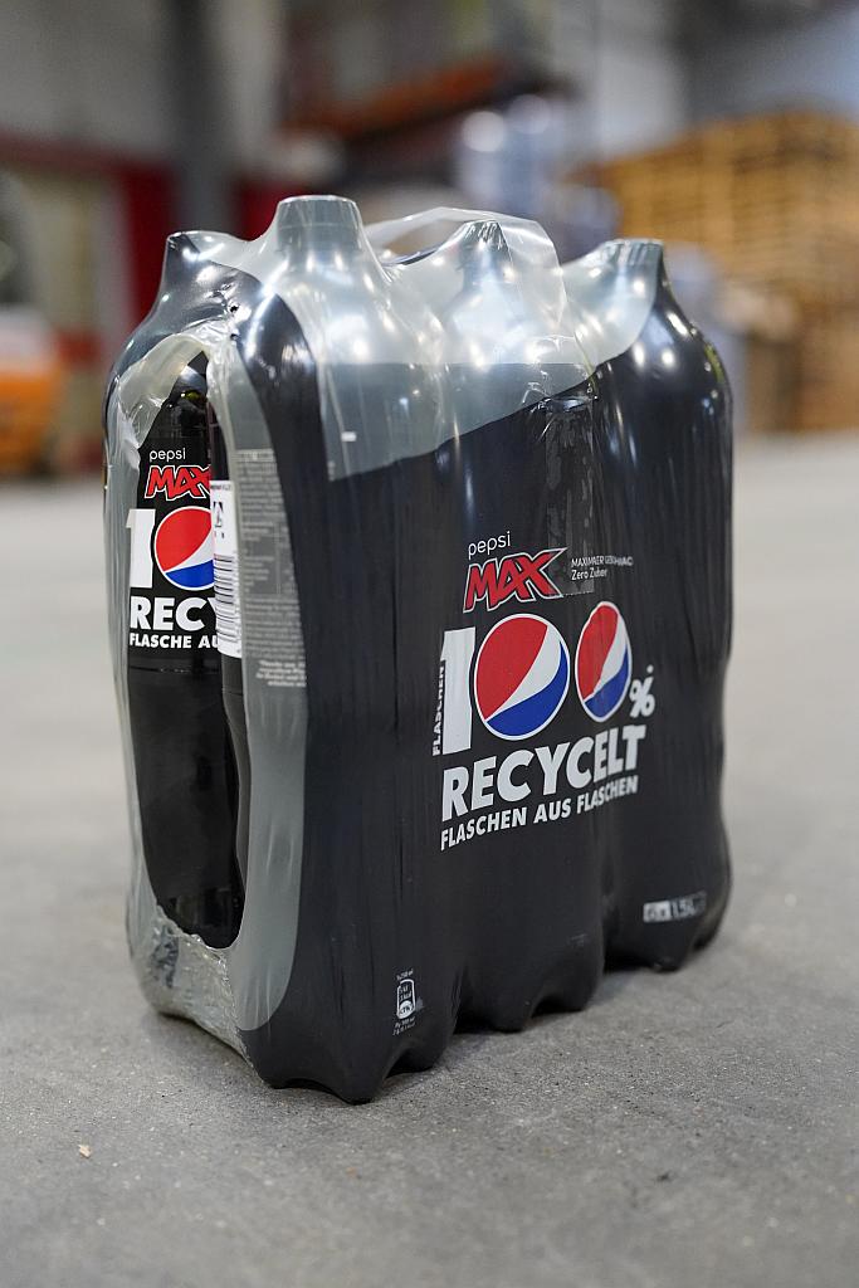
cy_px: 644
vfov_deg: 54.4
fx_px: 1252
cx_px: 430
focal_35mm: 35
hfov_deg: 37.9
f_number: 2
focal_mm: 35
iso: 6400
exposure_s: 1/800
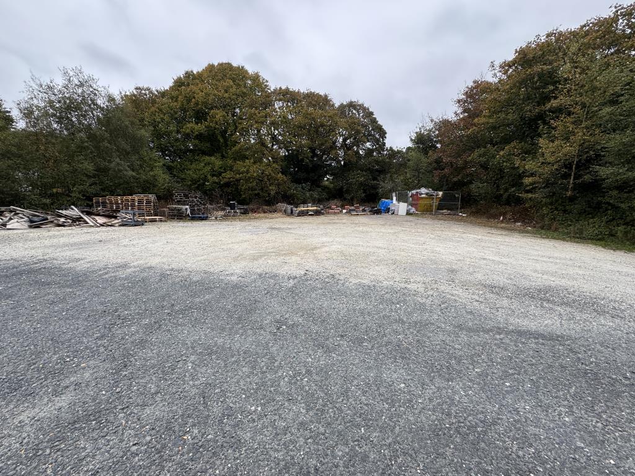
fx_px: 257
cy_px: 238
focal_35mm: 14
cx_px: 318
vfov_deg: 85.7
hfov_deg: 102.1
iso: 40
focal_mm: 2.22
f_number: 2.2
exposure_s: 1/228
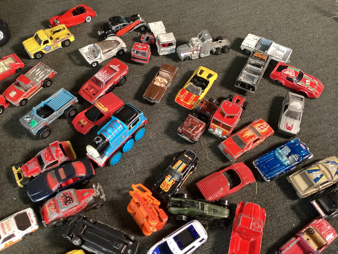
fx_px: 303
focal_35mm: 31
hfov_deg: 58.3
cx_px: 169
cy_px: 127
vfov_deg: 45.4
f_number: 2.4
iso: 320
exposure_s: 1/60
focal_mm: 3.3
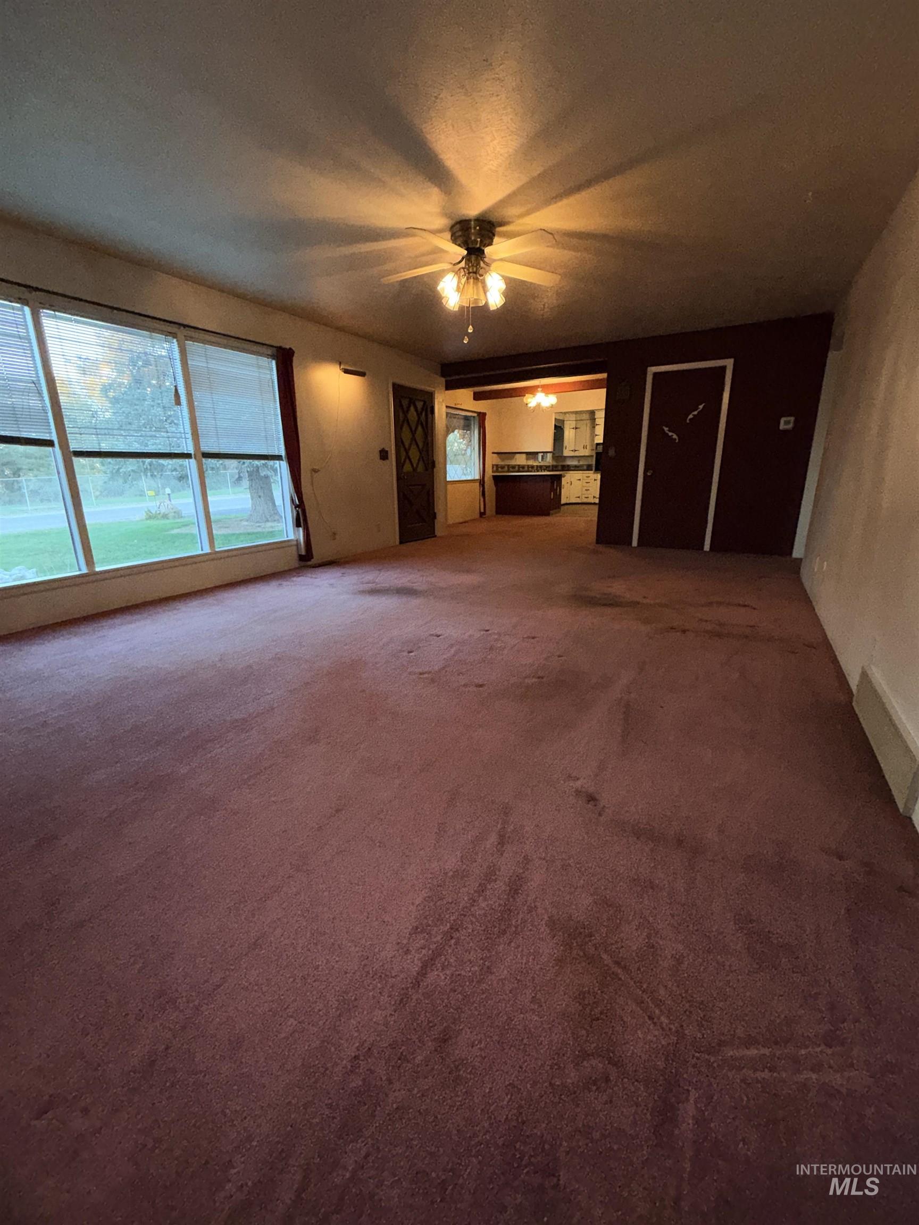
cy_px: 612
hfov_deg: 85.7
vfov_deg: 102.1
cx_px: 460
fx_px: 496
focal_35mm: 14
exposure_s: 1/60
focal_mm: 2.22
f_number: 2.2
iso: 160
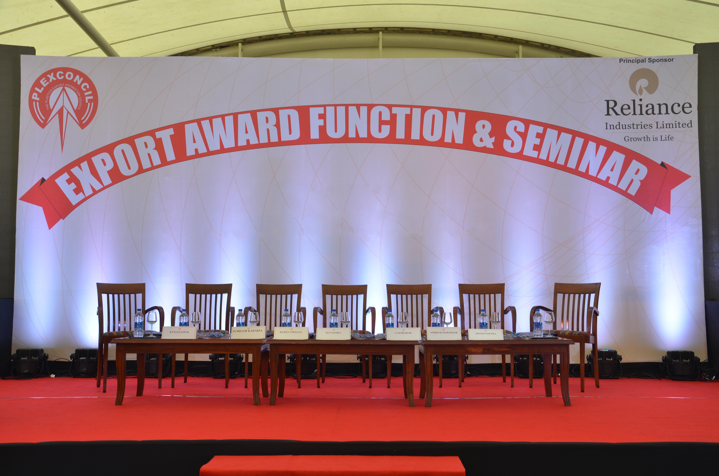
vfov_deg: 35.3
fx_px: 747
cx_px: 360
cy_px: 238
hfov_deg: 51.4
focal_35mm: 38
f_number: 8
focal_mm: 25
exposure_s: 1/80
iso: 320
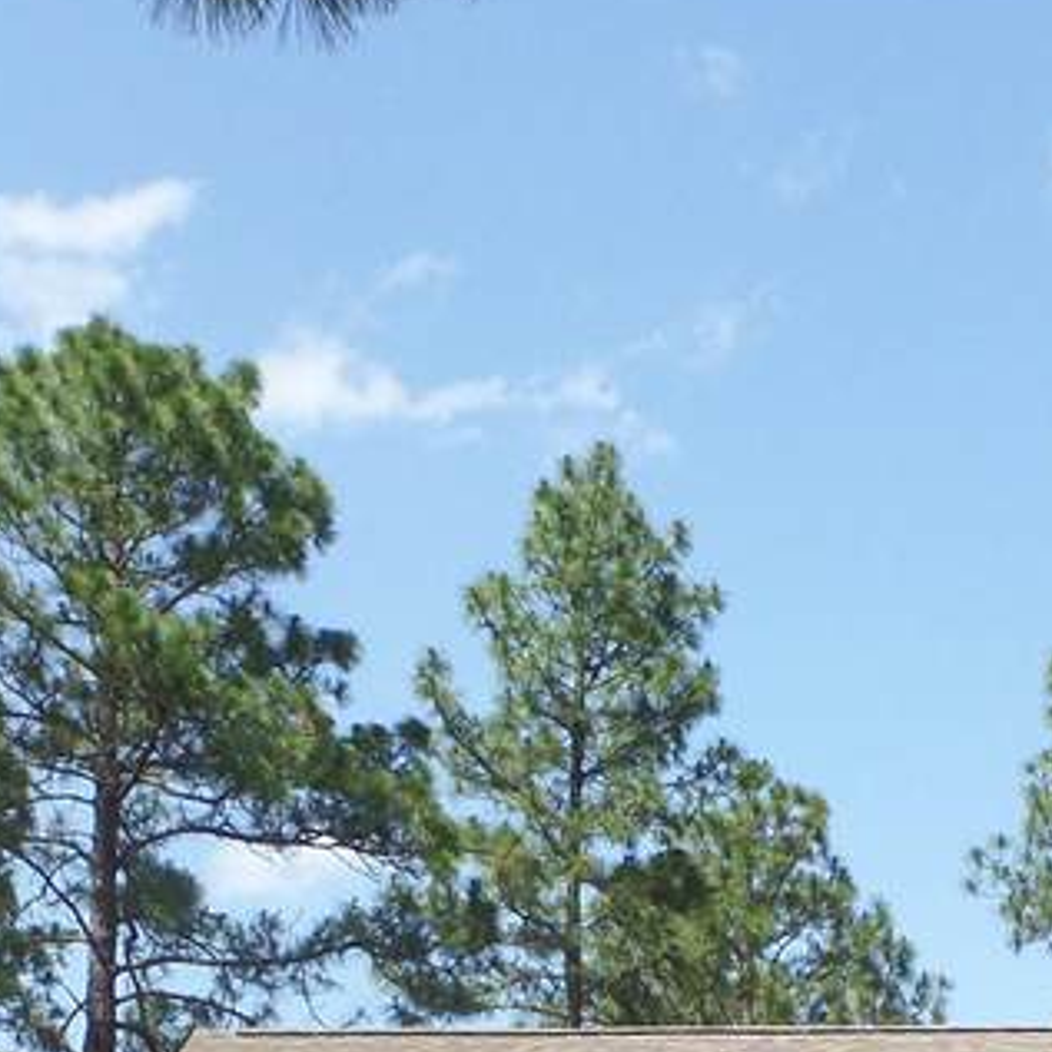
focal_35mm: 82
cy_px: 1331
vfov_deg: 19.6
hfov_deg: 20.9
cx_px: 826
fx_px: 2819
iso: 100
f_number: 3.5
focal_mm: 4.1
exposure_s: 1/500
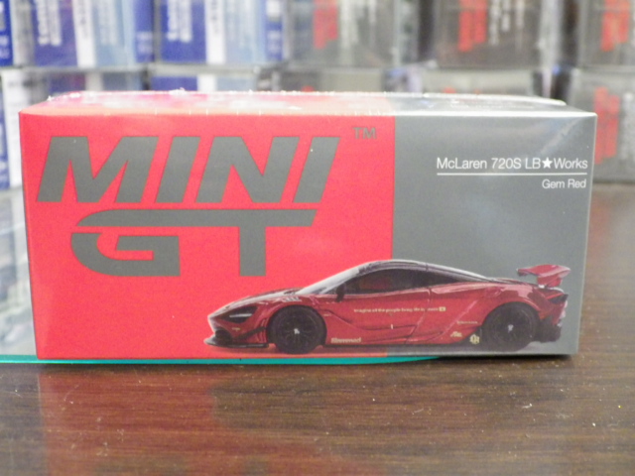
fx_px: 917
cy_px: 238
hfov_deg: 38.2
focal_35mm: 50
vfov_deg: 29.1
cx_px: 318
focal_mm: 9
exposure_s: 1/25
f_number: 3.8
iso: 1250
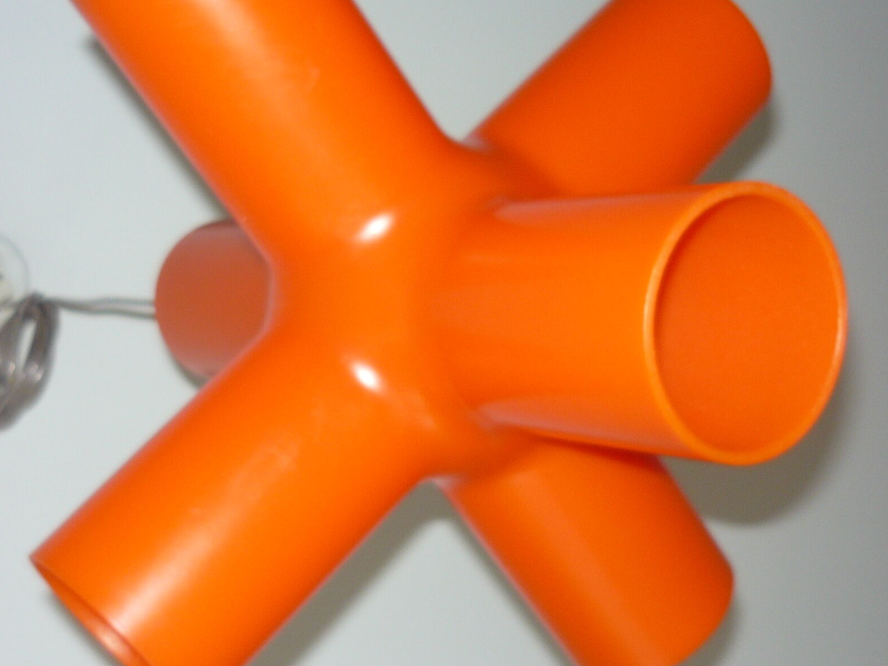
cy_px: 336
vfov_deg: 27.0
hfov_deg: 35.5
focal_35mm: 54
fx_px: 1385
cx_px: 438
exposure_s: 1/30
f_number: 2.8
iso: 100
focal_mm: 5.5
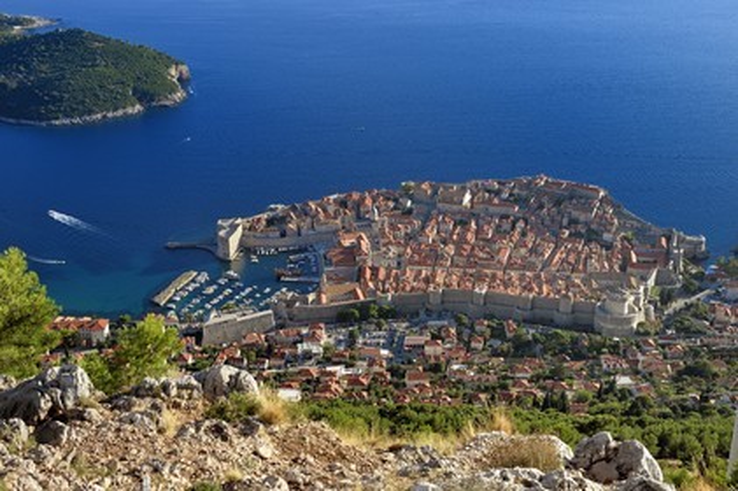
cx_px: 369
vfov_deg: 30.5
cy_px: 246
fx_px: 901
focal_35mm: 44
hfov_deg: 44.5
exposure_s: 1/125
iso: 200
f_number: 14
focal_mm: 44
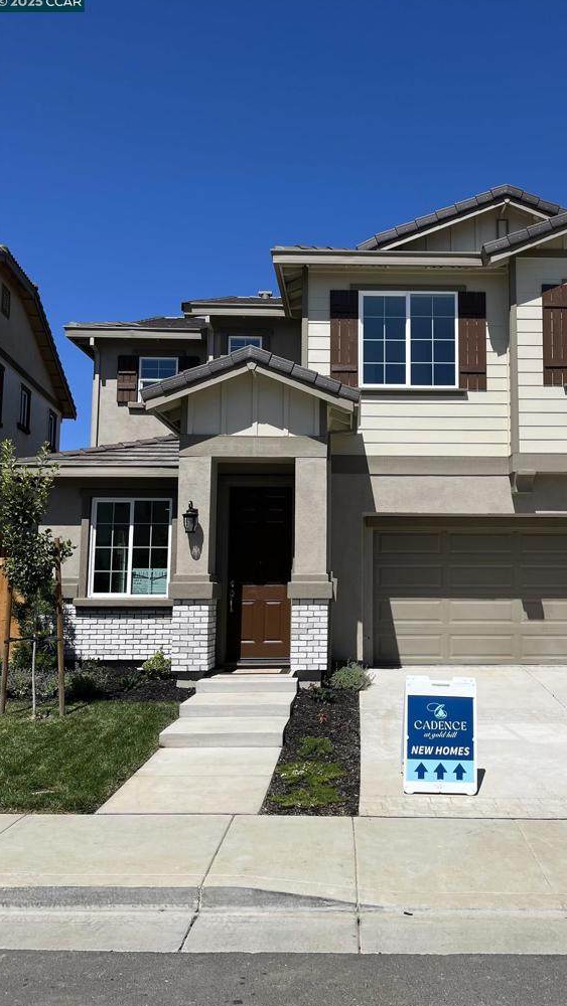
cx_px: 382
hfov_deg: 39.7
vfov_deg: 66.1
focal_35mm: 29
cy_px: 505
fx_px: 775
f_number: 1.6
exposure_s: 1/5556
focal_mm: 5.1
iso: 50
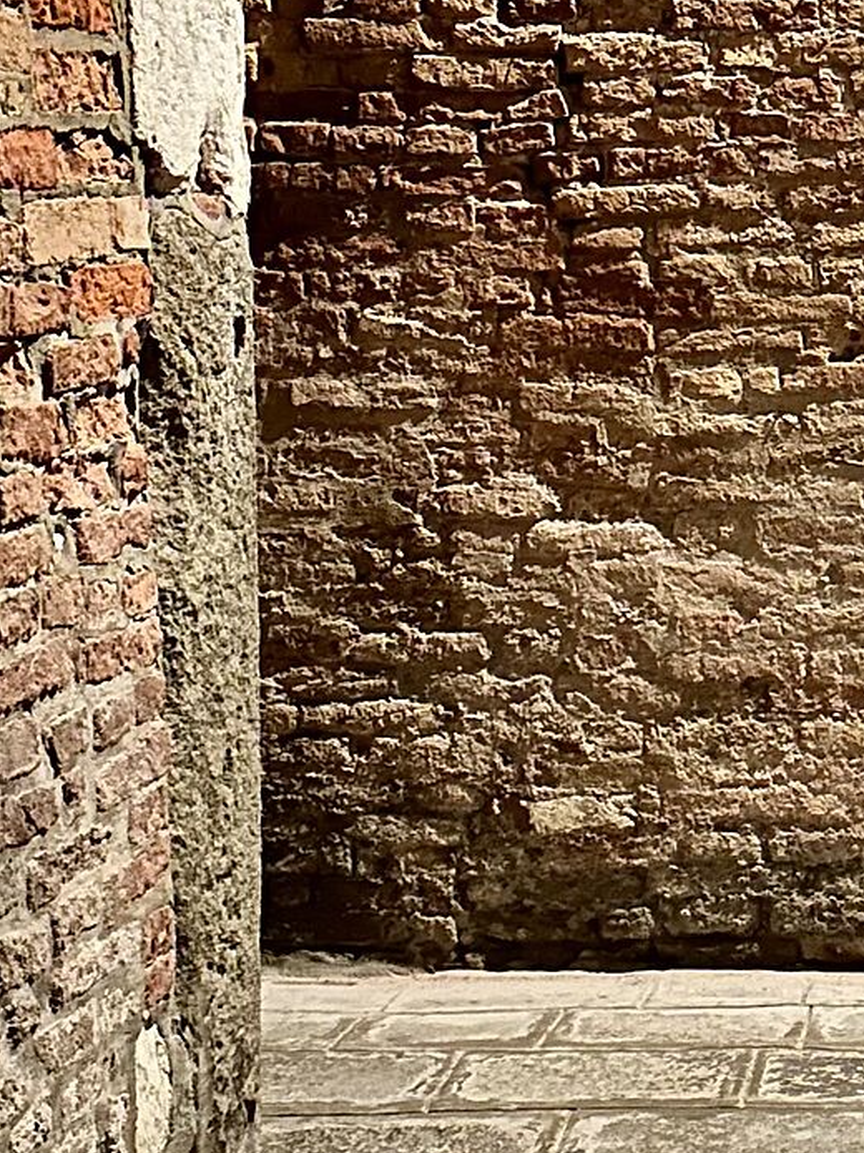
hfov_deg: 17.2
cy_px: 430
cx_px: 962
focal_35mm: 83
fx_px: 2764
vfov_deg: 23.5
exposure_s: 1/9
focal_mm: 6.86
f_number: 1.78
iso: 1250
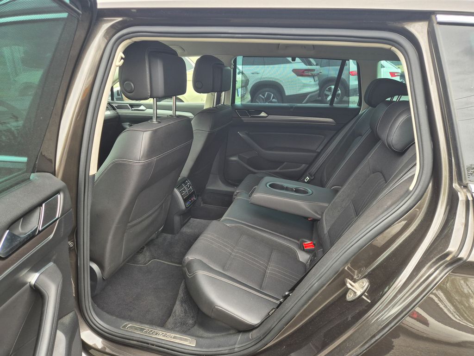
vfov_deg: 58.9
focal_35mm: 23
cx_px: 237
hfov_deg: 73.9
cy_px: 178
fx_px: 315
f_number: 1.8
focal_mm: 5.4
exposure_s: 1/180
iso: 100
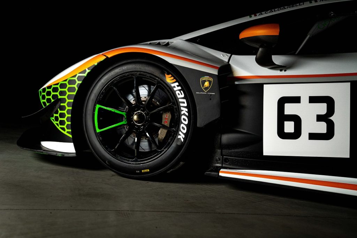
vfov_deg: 29.9
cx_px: 178
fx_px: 446
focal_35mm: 45
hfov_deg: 43.6
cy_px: 119
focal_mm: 45
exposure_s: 1/250
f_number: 2.8
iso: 1000
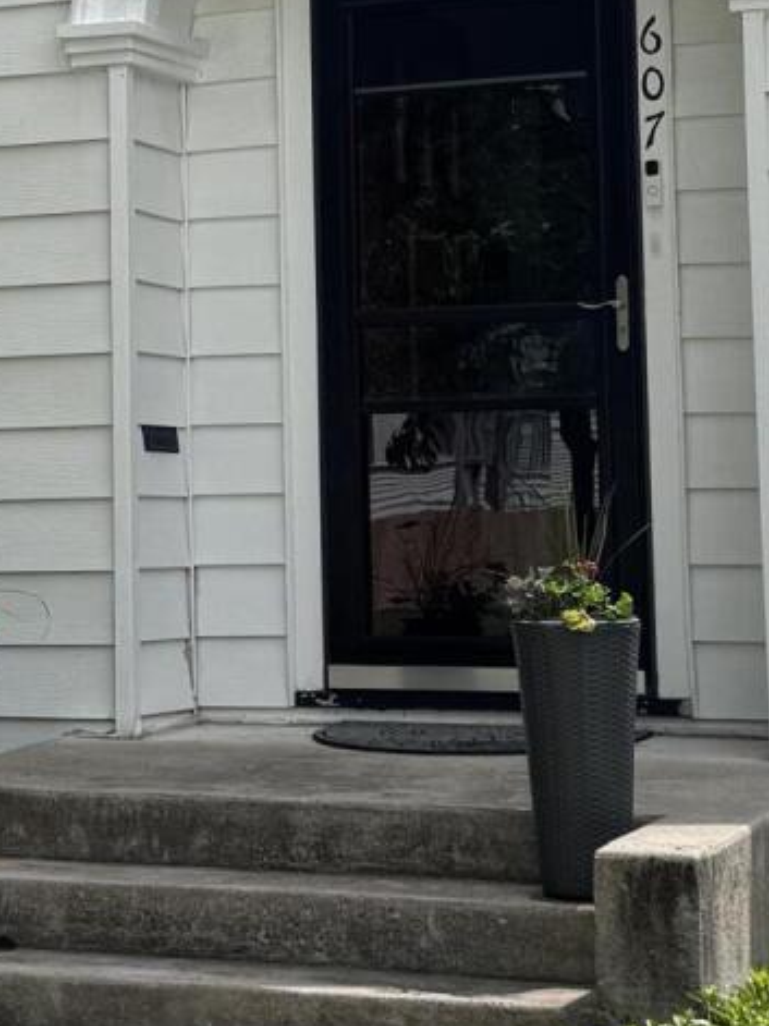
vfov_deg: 19.1
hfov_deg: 14.3
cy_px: 235
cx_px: 15
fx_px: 3023
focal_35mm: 102
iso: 80
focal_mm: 6.76
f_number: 1.78
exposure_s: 1/5814
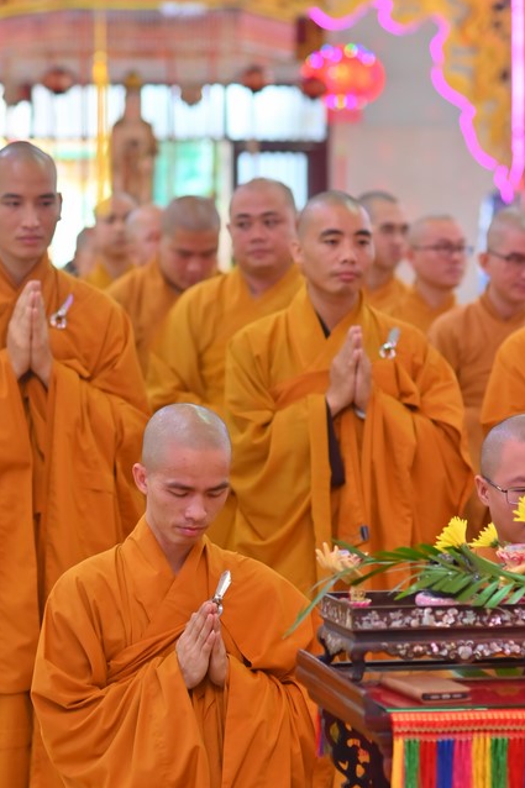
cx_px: 182
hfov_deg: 10.5
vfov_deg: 15.7
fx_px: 2845
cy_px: 511
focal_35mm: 130
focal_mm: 85
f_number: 3.2
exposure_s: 1/160
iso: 800
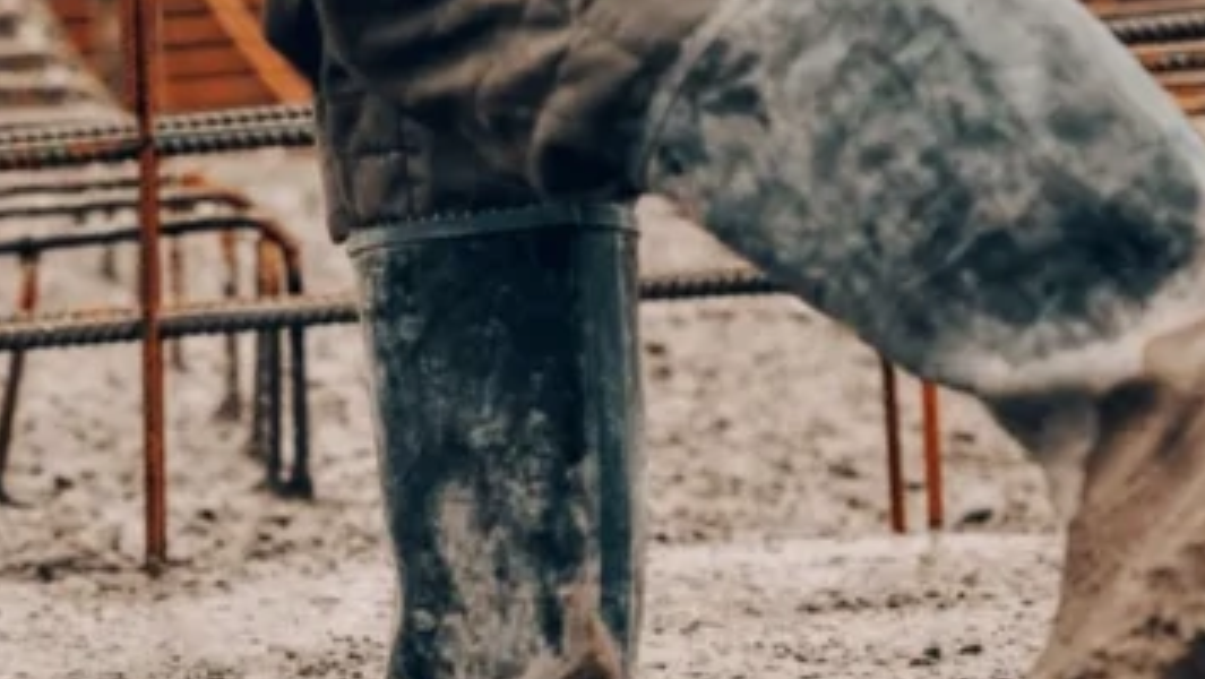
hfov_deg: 5.7
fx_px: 12082
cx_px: 421
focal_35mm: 378
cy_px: 803
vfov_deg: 3.2
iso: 200
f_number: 2.8
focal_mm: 125
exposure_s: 1/1600
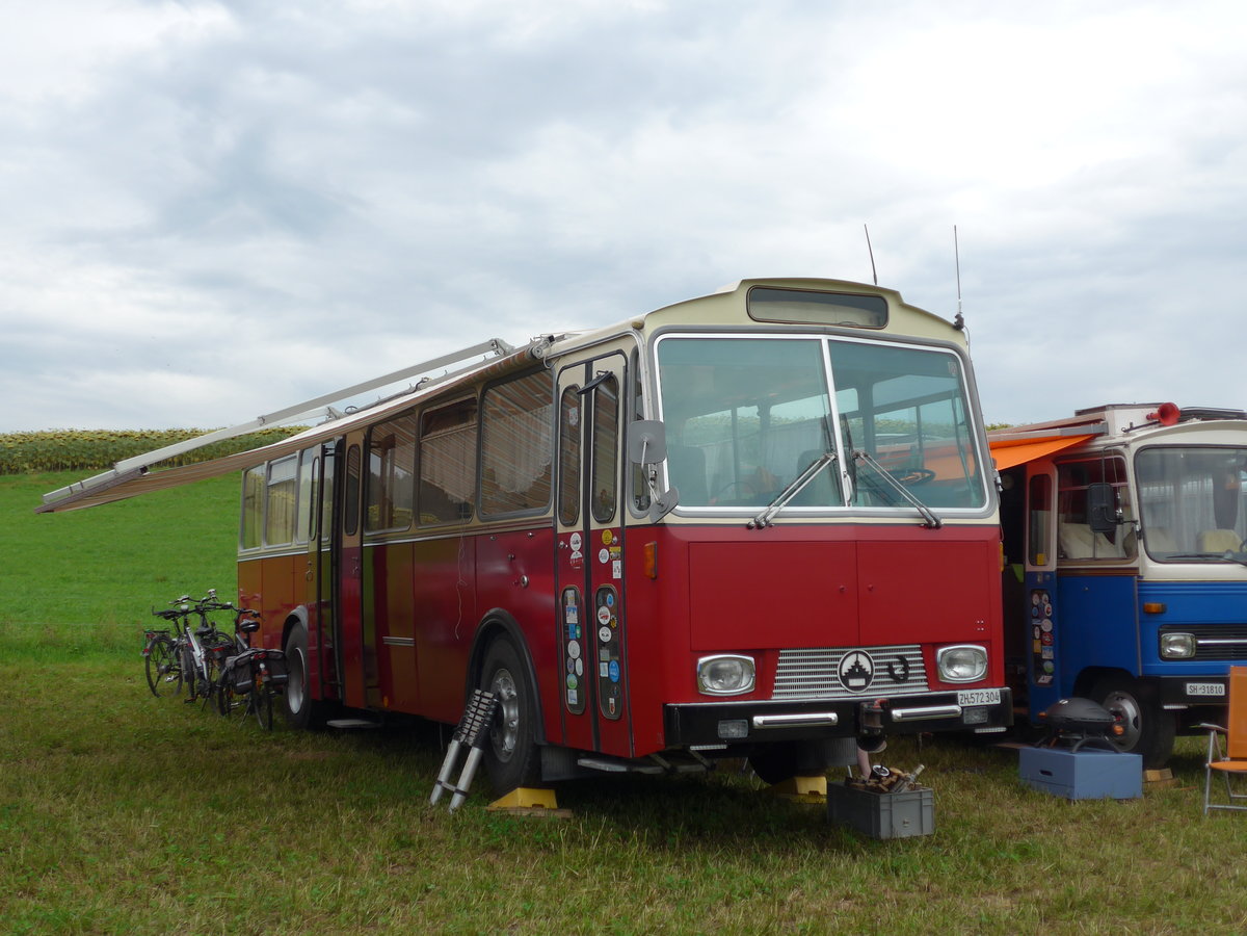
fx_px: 1657
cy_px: 468
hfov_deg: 41.2
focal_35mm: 46
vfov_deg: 31.5
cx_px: 624
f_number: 3
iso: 80
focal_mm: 9.5
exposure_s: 1/500
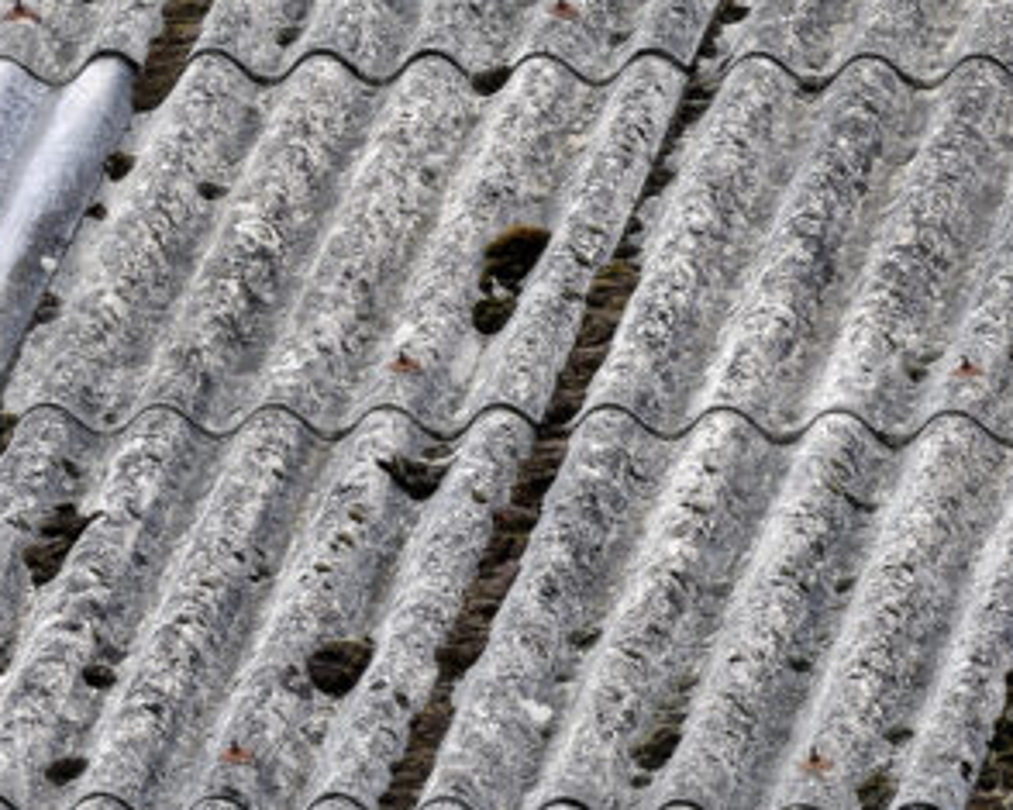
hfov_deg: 2.6
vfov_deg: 2.1
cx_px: 1227
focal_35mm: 748
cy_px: 265
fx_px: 22418
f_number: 11
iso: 400
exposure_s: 1/200
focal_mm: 200
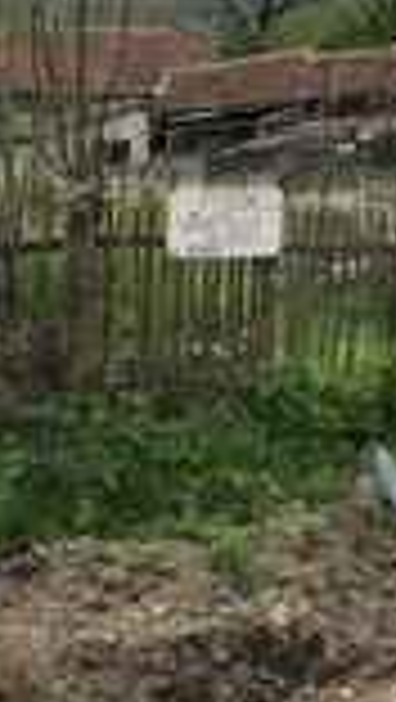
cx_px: 58
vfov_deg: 26.6
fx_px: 1453
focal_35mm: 78
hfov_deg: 15.4
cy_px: 572
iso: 20
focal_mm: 3.99
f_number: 1.8
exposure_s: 1/2283
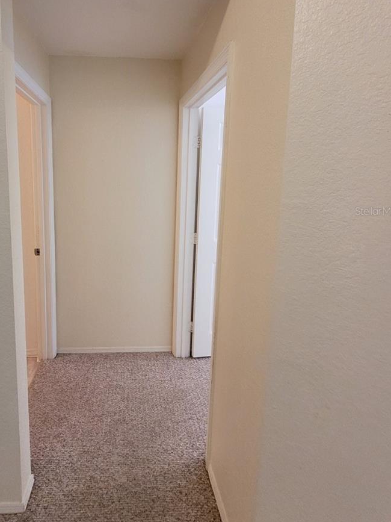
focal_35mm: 18
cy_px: 211
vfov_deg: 86.7
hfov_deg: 69.6
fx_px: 271
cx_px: 132
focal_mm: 1.74
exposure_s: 1/60
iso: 400
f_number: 2.2
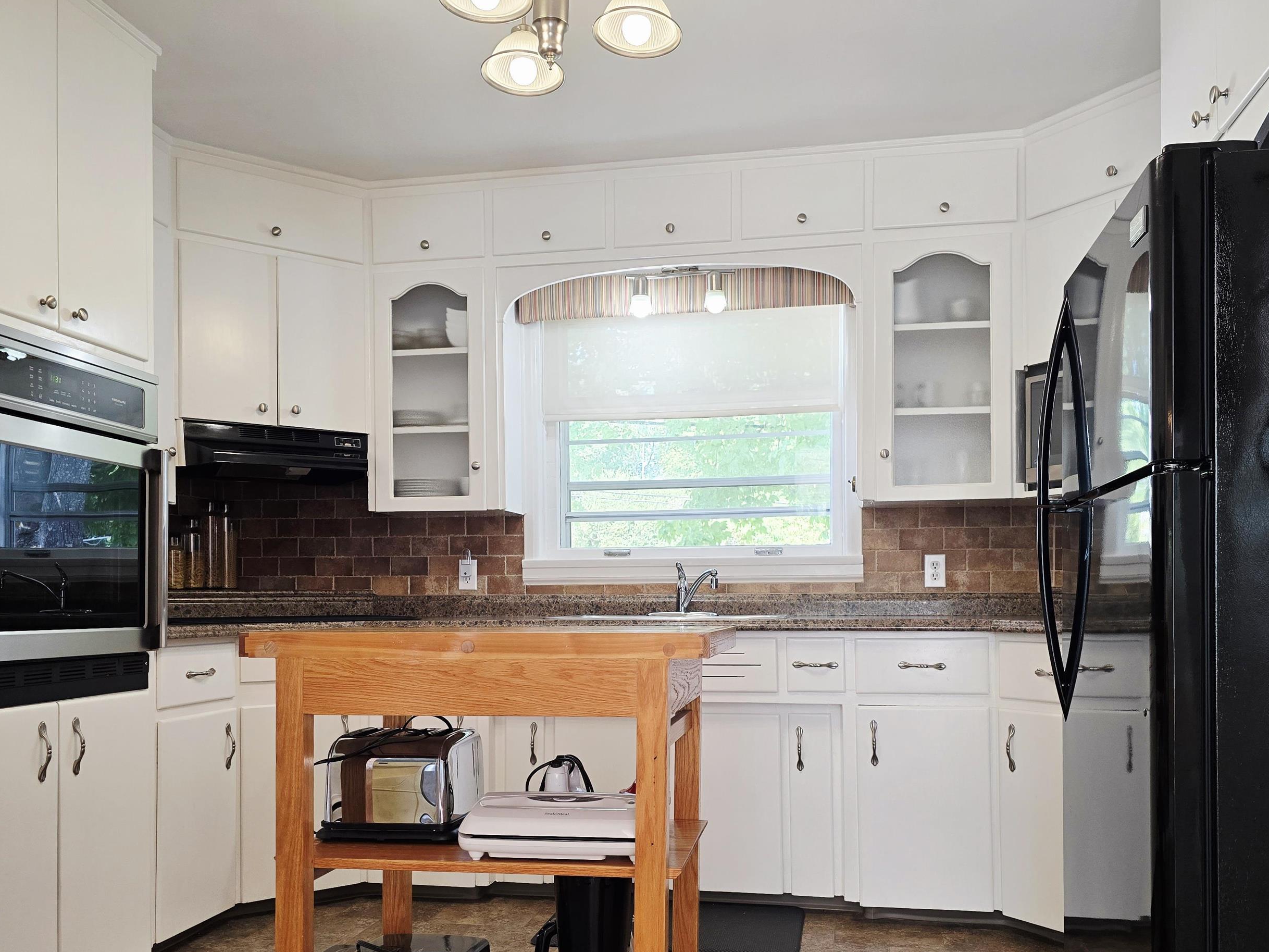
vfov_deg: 47.8
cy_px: 587
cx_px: 655
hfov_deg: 61.6
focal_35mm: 29
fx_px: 1063
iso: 100
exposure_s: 1/120
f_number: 1.7
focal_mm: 6.3
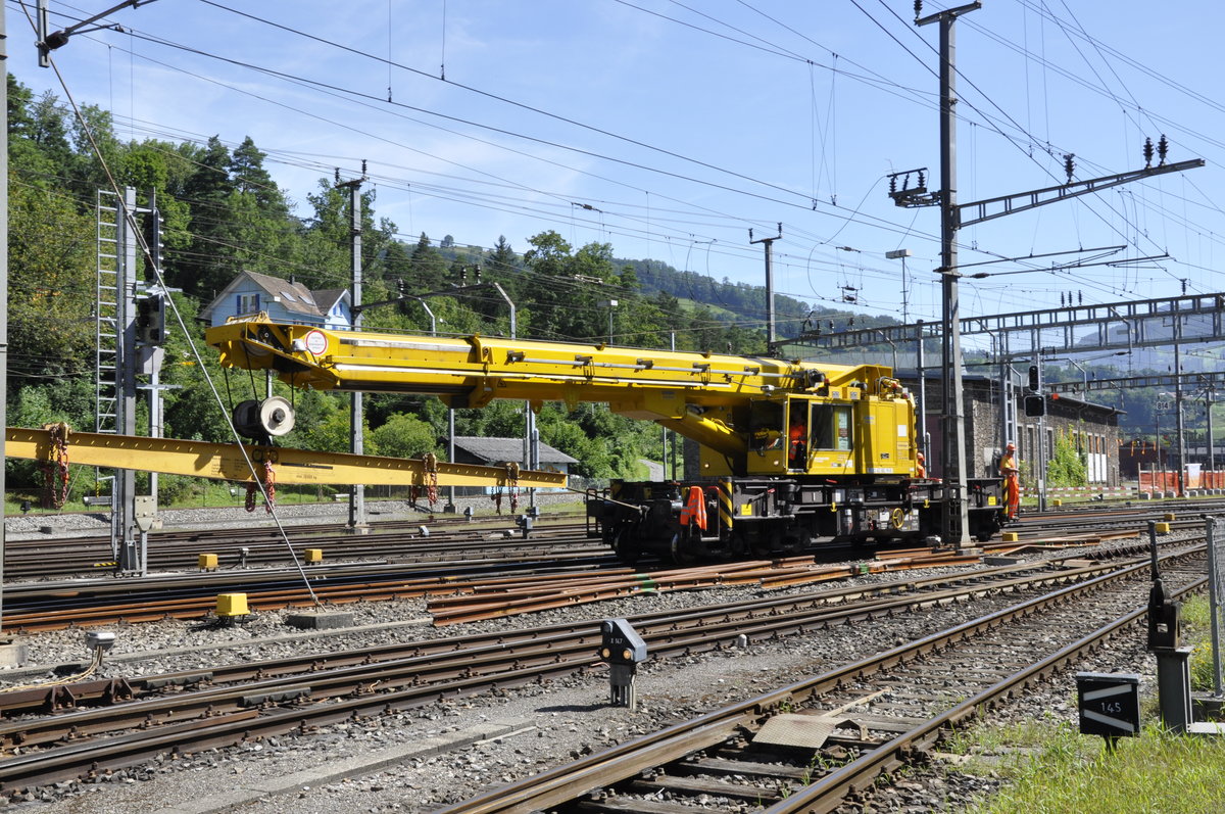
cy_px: 407
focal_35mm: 38
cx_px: 612
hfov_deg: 51.3
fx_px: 1274
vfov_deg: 35.4
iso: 640
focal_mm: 25
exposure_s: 1/250
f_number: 16
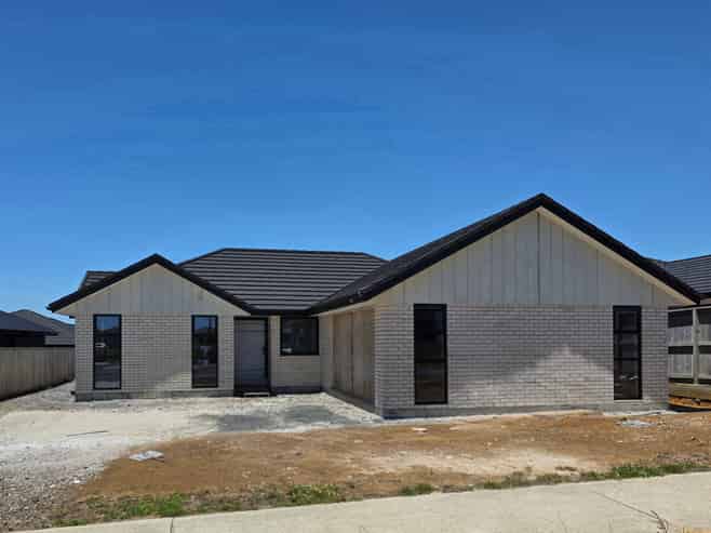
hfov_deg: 73.9
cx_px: 356
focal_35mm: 23
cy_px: 266
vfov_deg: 58.8
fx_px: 472
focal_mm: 6.3
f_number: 1.7
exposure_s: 1/10000
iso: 80
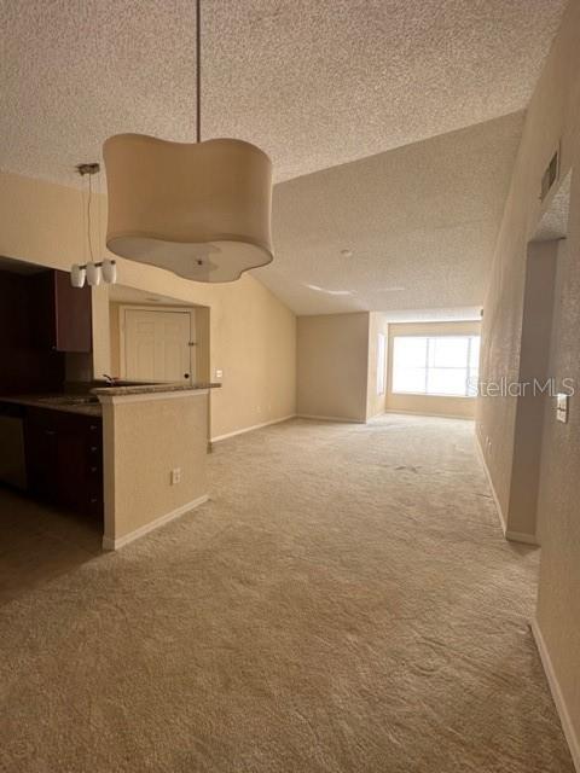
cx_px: 290
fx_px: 313
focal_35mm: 14
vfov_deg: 102.1
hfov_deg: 85.7
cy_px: 386
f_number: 2.2
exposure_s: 1/99
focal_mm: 2.22
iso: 80
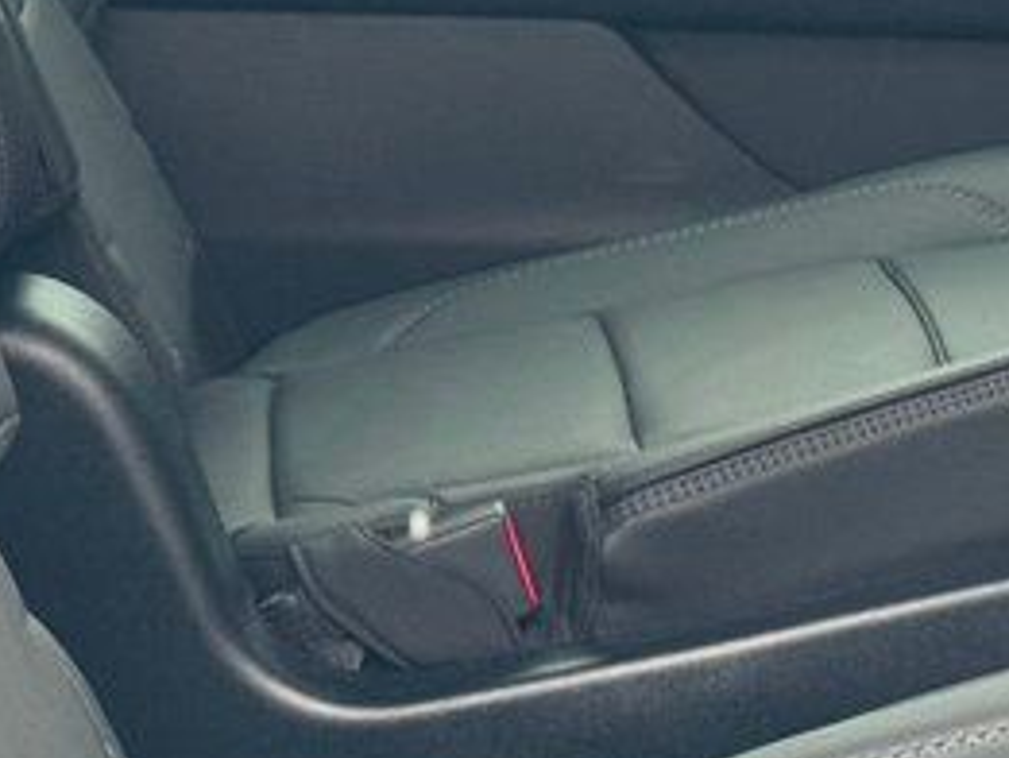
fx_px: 5482
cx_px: 765
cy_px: -174
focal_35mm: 188
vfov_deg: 7.8
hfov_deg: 10.5
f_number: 1.78
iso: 125
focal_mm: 6.76
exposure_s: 1/60
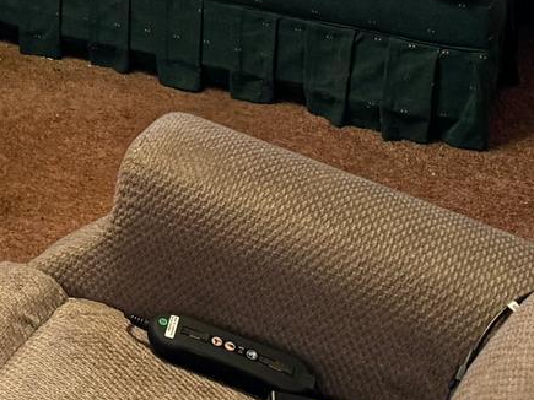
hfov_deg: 16.8
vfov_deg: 11.4
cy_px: -470
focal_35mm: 113
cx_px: -81
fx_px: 1743
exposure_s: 1/60
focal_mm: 6.76
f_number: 1.78
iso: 320
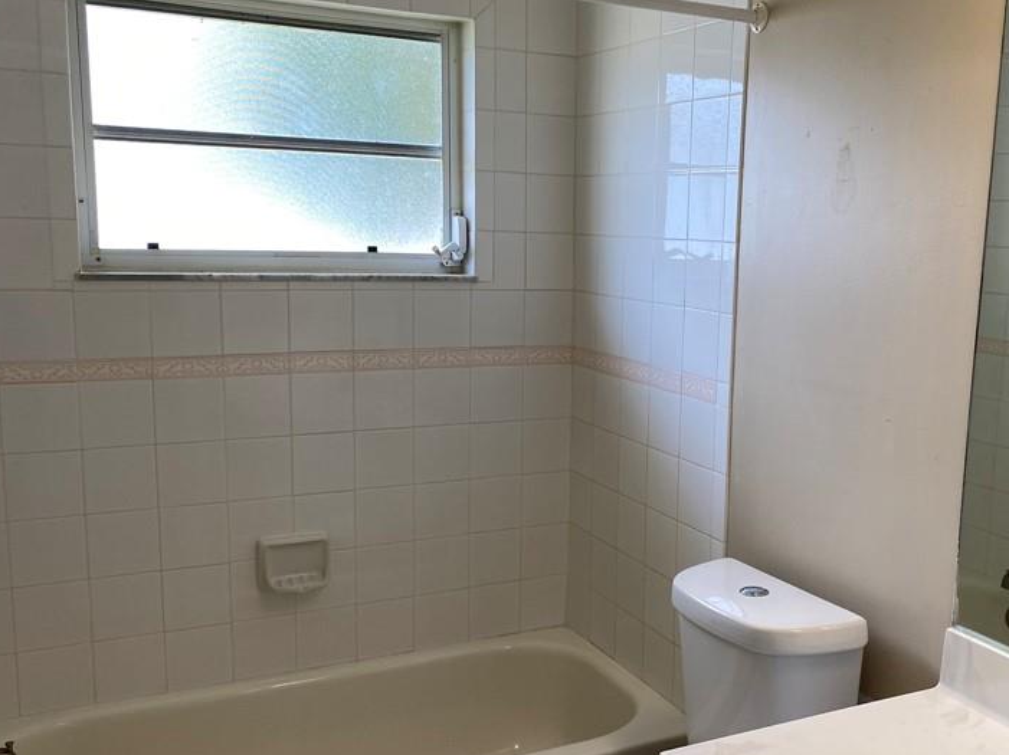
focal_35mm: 38
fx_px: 1107
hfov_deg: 48.4
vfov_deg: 37.7
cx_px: 652
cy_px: 403
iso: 64
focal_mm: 4.25
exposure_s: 1/120
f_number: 1.8
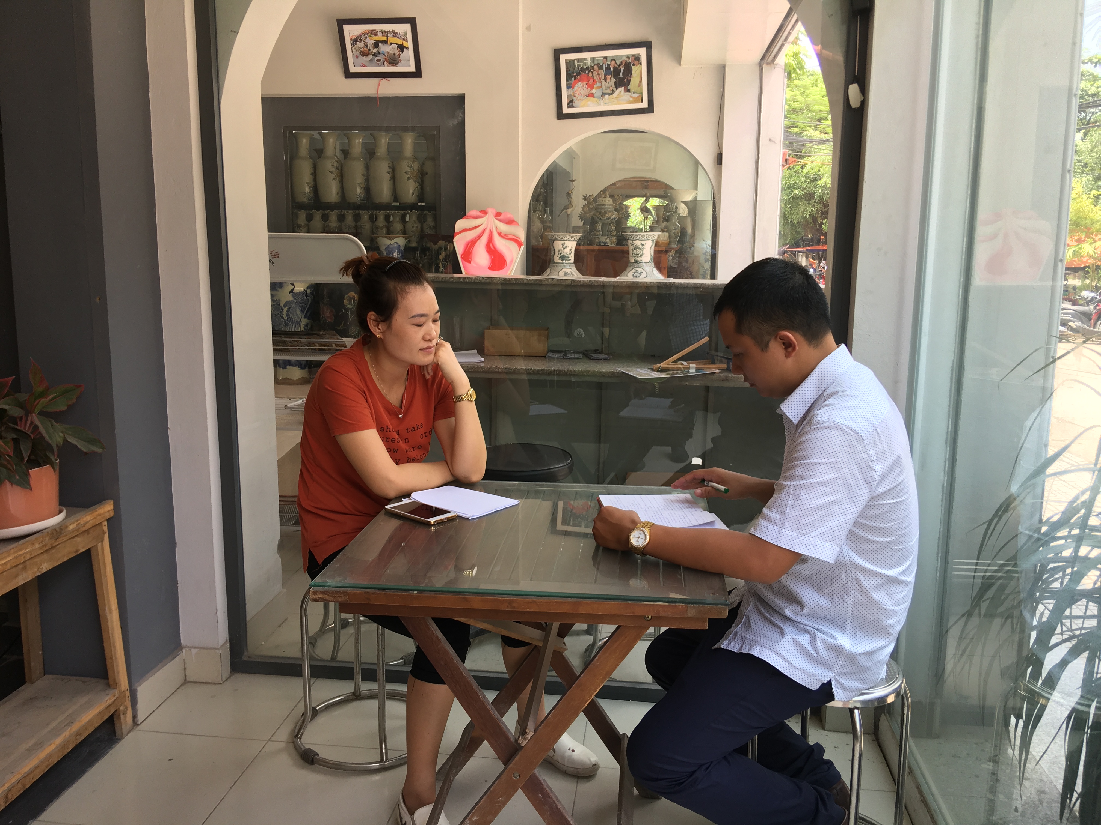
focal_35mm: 29
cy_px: 412
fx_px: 922
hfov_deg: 61.7
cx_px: 550
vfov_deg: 48.2
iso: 25
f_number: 2.2
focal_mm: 4.15
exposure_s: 1/109
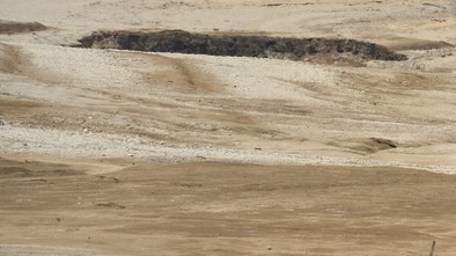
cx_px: 907
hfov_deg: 2.5
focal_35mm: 851
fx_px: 10283
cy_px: -117
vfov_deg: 1.4
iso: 100
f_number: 9
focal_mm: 200
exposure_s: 1/500
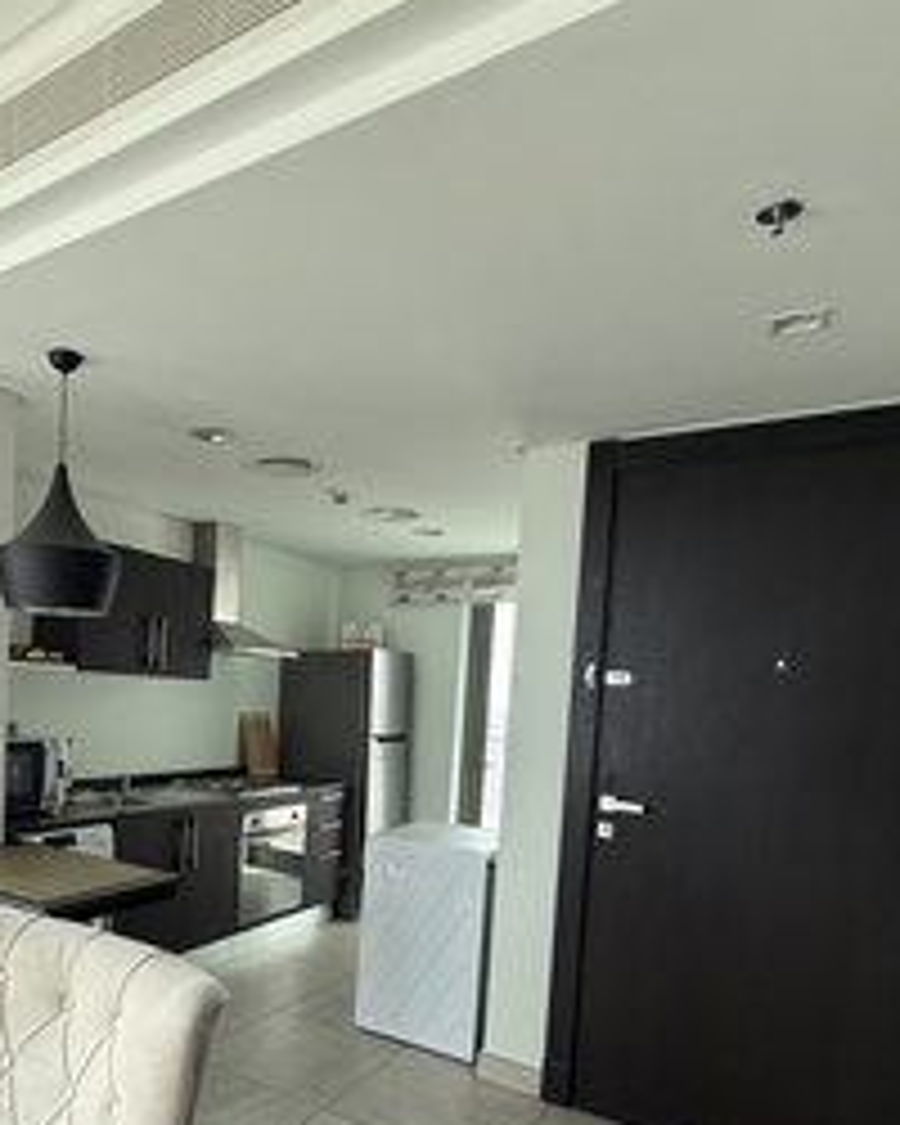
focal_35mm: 25
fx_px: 832
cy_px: 736
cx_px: 254
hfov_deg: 54.8
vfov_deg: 66.5
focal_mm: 2.22
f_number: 2.2
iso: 64
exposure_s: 1/99
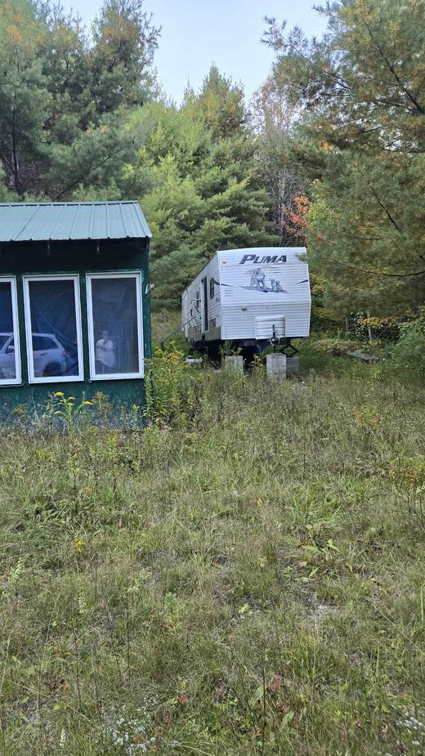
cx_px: 136
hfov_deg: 43.6
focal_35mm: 26
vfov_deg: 71.9
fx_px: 521
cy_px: 386
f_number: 1.8
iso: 125
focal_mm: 5.4
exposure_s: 1/180
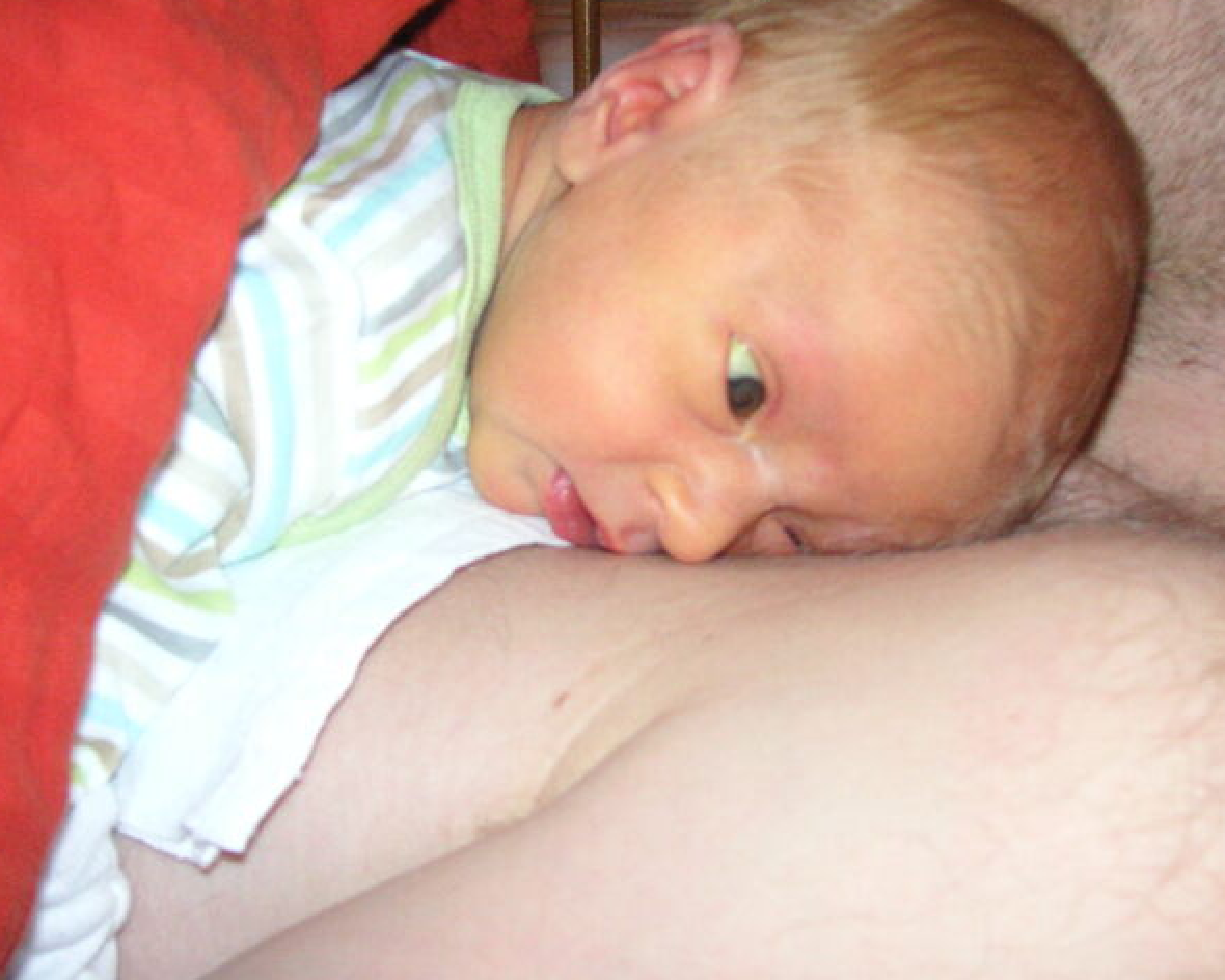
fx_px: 1777
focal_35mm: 49
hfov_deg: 38.0
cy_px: 459
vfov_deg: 30.8
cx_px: 671
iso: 160
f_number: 2.8
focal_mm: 6.1
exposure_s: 1/45
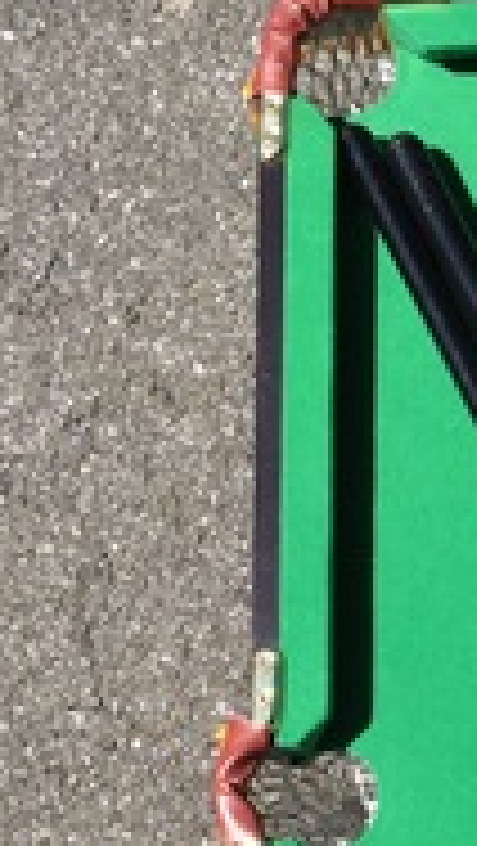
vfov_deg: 26.8
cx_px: 711
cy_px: 772
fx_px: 1706
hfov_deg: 14.8
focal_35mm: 76
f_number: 2.2
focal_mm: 4.15
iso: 32
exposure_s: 1/2053
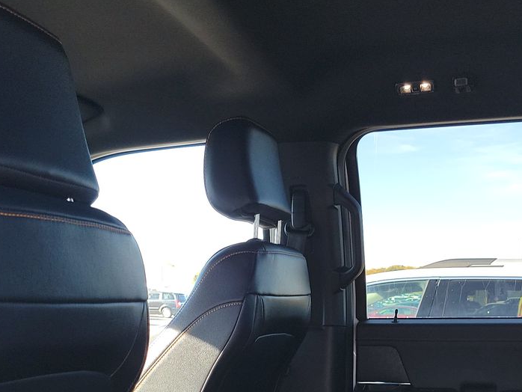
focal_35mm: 55
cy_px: 386
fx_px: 830
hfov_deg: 34.9
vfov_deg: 25.4
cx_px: 302
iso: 53
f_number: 1.8
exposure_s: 1/59
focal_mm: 6.7
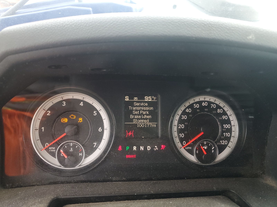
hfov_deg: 67.3
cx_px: 138
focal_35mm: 26
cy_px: 104
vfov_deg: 53.1
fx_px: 208
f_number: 1.5
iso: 73
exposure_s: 1/120
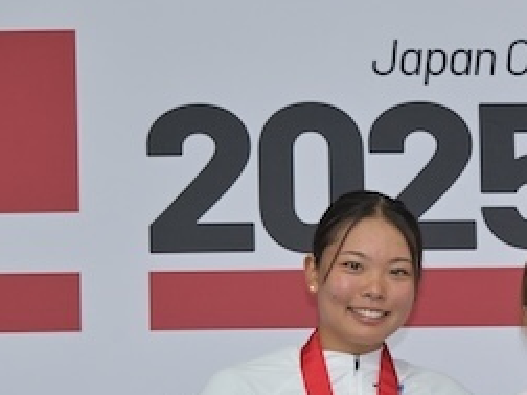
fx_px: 4887
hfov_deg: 6.1
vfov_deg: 4.6
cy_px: 532
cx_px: 765
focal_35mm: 321
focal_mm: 105
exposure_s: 1/160
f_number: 8
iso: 1000
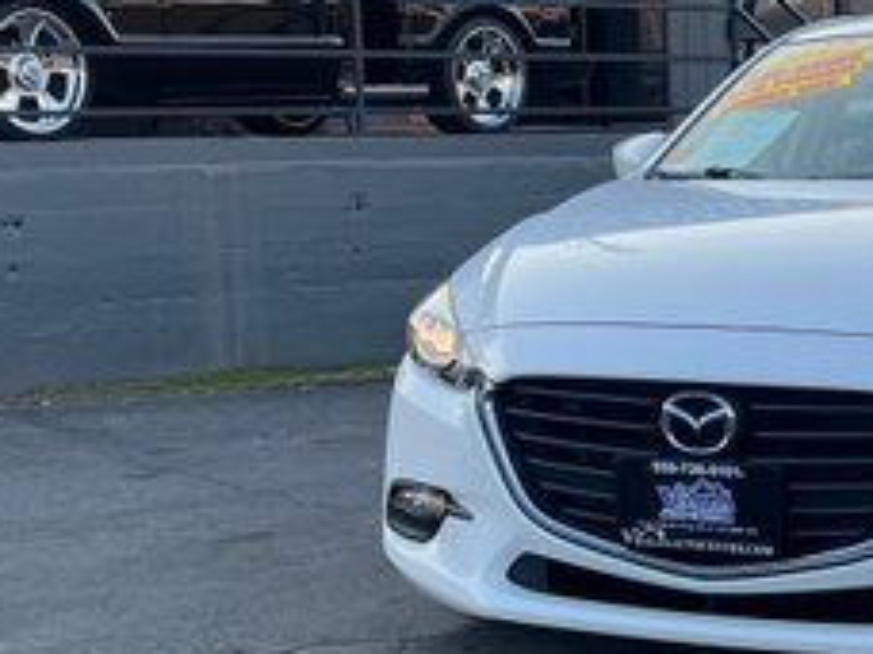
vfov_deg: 18.0
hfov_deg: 23.4
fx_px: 2068
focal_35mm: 82
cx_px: 739
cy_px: 325
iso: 50
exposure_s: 1/544
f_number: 1.5
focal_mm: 5.7
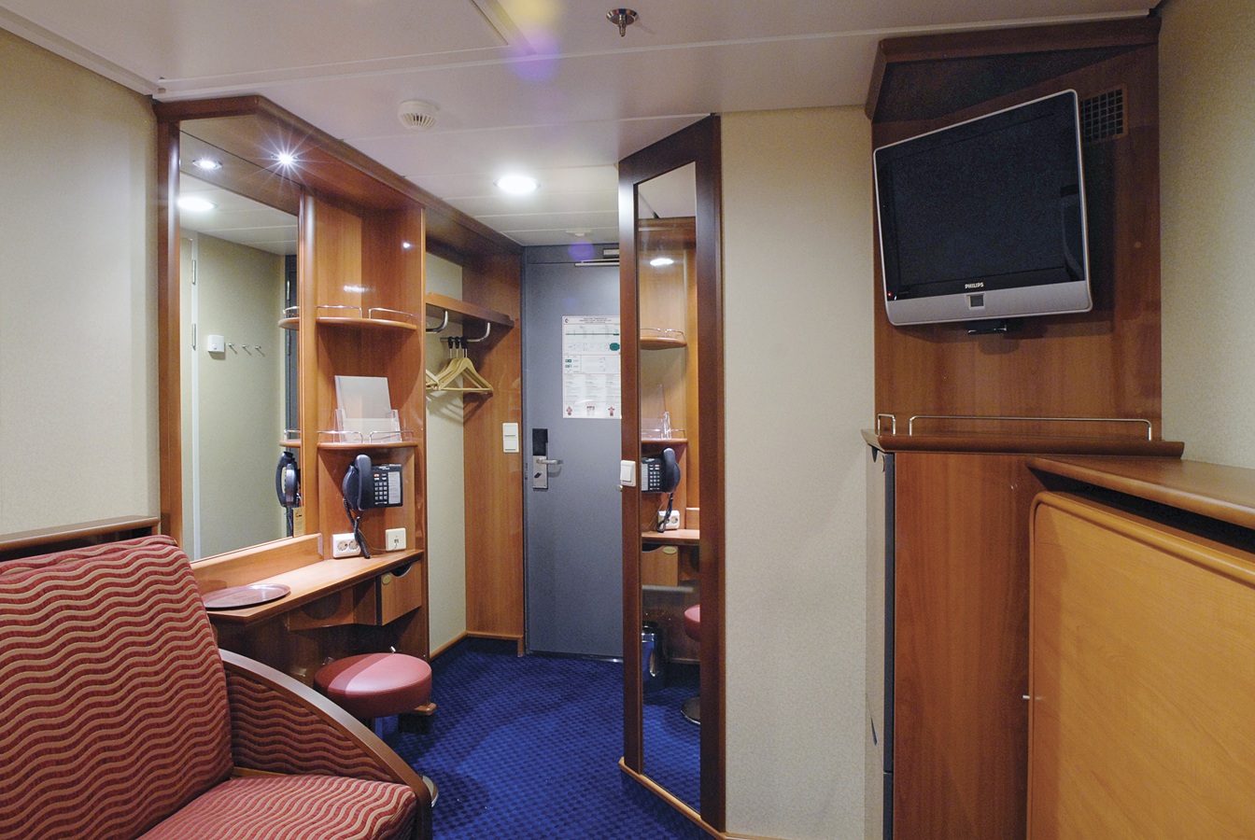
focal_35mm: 21
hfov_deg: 81.1
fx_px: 733
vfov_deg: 59.6
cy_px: 420
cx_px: 628
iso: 400
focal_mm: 14
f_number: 8
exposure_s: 1/1.3
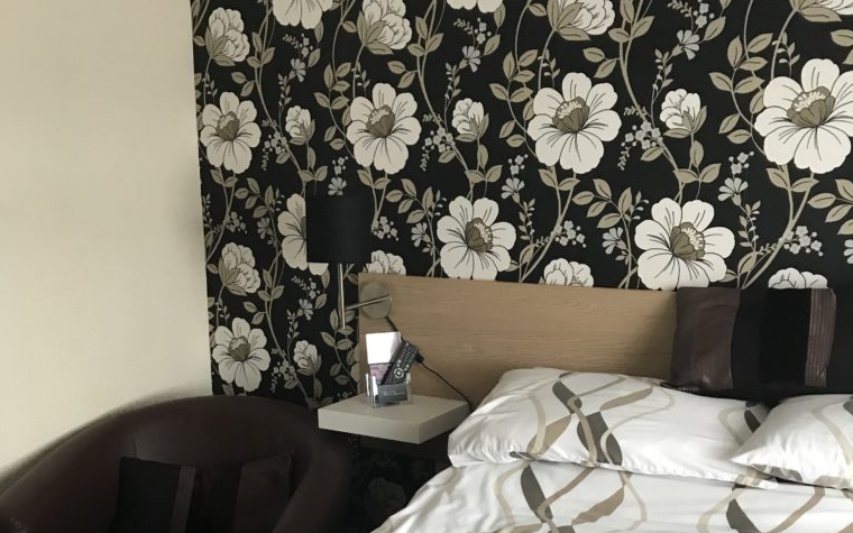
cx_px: 429
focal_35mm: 40
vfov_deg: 31.1
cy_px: 433
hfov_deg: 49.3
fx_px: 930
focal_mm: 3.99
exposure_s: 1/17
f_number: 1.8
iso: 80
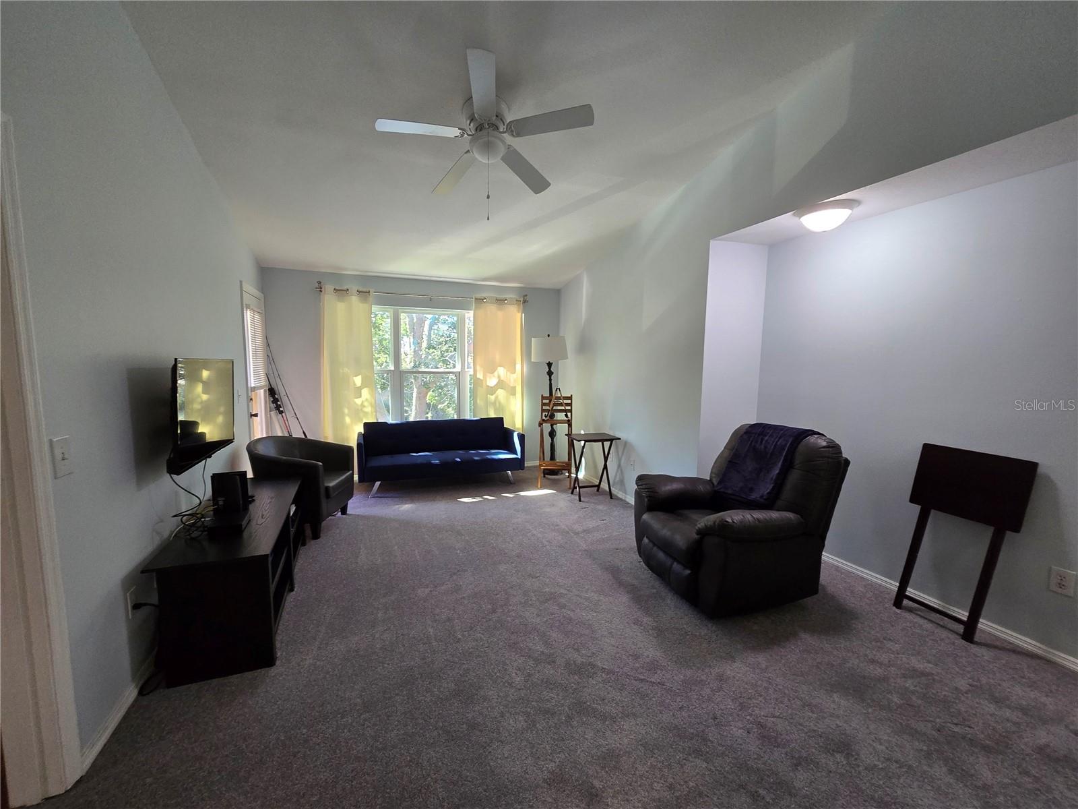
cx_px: 539
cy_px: 404
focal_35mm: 13
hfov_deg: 106.2
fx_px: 405
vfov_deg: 89.9
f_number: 2.2
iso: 200
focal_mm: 2.2
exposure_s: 1/60
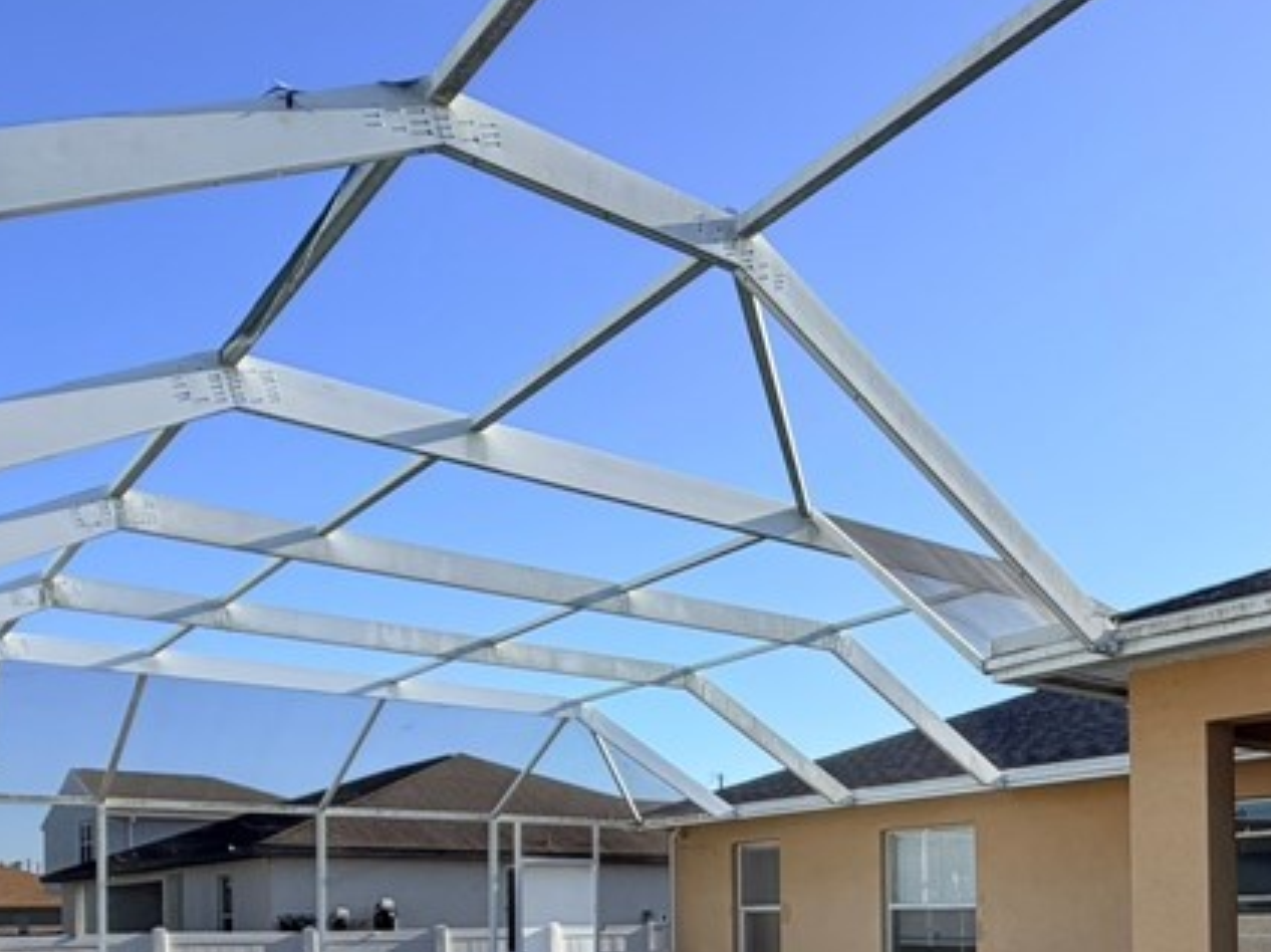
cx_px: 949
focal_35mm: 34
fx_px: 1248
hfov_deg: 51.7
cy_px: 904
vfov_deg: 38.1
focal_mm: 2.22
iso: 32
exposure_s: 1/770
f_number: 2.2
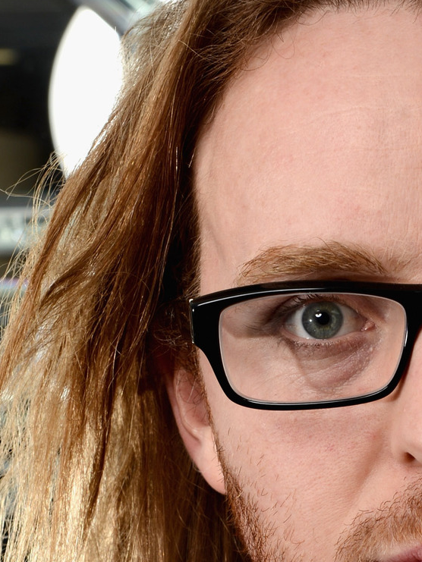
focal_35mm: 186
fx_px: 3022
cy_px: 562
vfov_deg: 10.5
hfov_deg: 8.0
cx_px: 395
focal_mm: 70
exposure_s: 1/250
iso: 200
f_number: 11
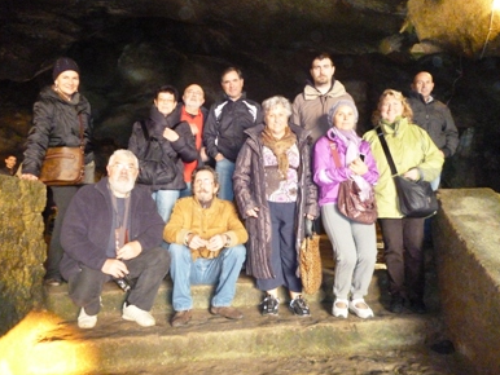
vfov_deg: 48.3
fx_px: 419
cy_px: 185
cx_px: 242
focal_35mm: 29
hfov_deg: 61.6
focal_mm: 5
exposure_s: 1/13
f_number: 3.1
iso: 800
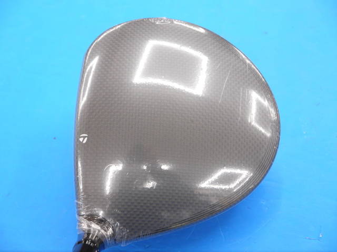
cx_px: 168
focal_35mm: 84
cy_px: 126
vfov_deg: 17.6
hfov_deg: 23.3
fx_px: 818
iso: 800
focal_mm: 42
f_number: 5.6
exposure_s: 1/80
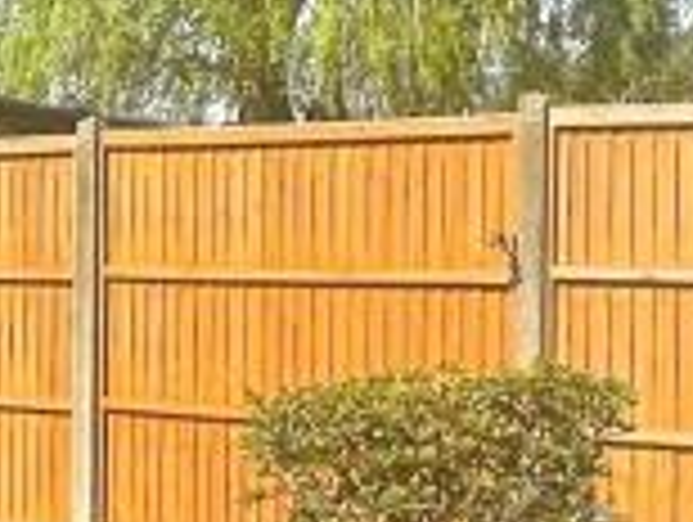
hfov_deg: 18.8
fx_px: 1865
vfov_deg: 15.9
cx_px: -324
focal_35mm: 93
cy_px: 326
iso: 50
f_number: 2.2
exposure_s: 1/1276
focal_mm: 2.22
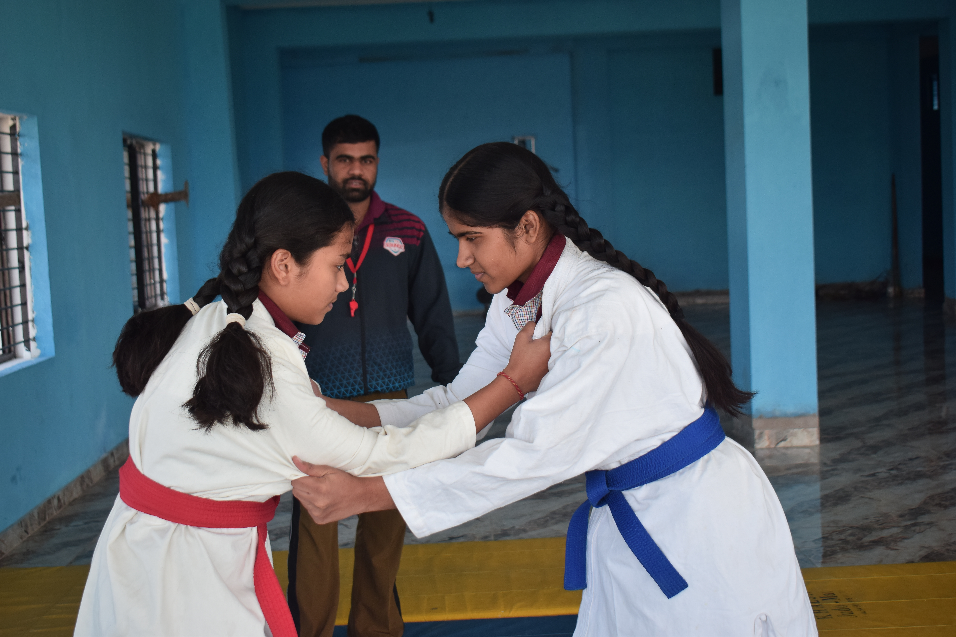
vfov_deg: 26.5
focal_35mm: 51
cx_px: 478
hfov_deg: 38.9
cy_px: 318
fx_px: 1354
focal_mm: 34
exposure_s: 1/250
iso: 400
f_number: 4.5
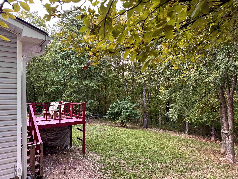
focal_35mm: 24
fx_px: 165
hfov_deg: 71.6
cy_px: 90
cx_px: 119
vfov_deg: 56.8
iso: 800
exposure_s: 1/60
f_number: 1.78
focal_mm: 6.76
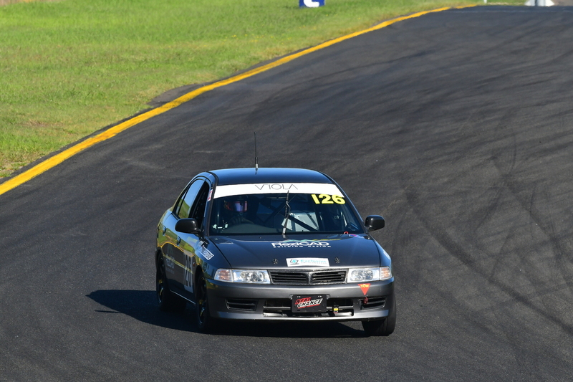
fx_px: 7638
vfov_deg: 2.9
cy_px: 191
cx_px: 286
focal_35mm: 480
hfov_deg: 4.3
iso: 500
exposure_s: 1/640
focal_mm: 320
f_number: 11
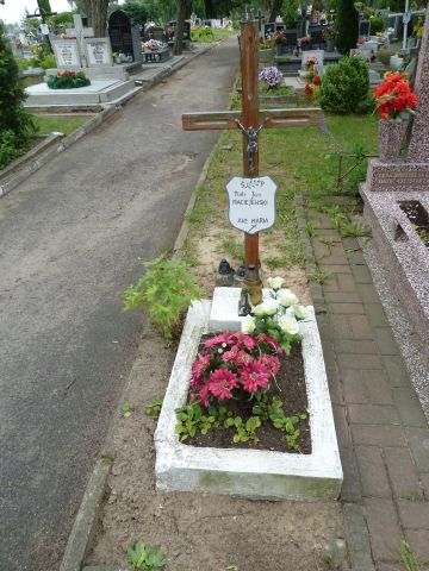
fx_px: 413
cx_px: 214
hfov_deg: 54.9
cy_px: 286
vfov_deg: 69.4
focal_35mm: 25
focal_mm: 4.1
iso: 125
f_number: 4
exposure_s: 1/250
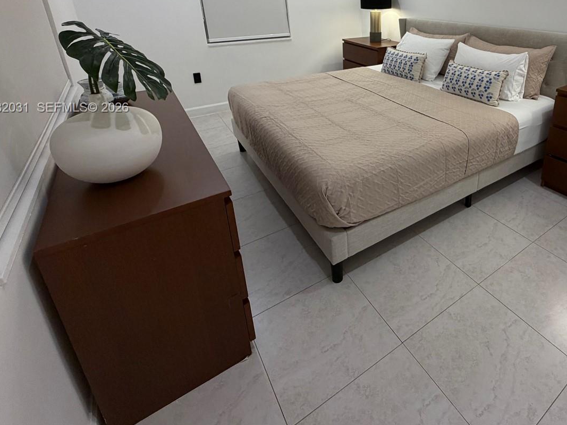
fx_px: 344
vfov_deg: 60.1
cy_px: 108
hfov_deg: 75.9
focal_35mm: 21
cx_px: 388
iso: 200
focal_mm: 2.22
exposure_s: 1/60
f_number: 2.2
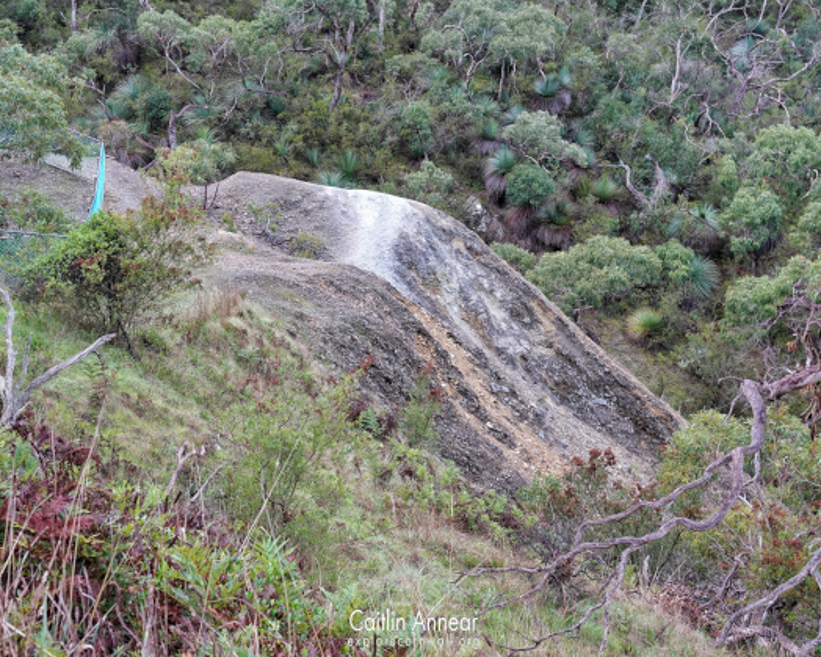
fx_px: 947
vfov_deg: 38.2
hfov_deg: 46.8
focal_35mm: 39
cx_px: 415
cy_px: 324
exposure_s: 1/40
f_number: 2.8
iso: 320
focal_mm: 12.63
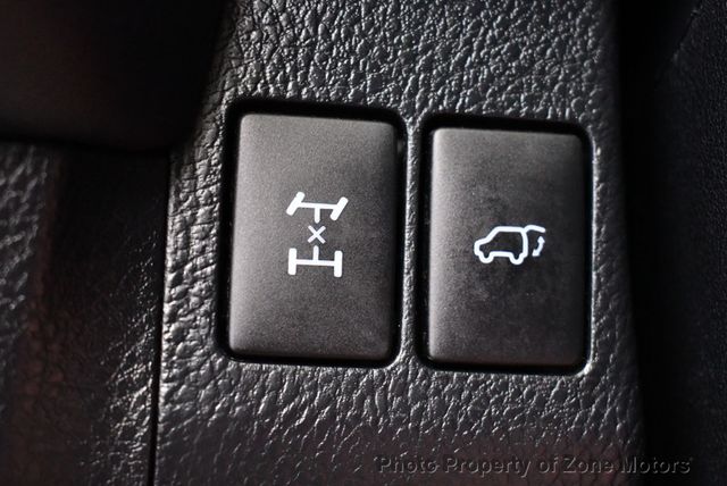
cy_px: 243
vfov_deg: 19.0
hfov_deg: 28.0
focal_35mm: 72
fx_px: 1455
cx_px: 364
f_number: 4.8
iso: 6400
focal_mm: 36
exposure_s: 1/60
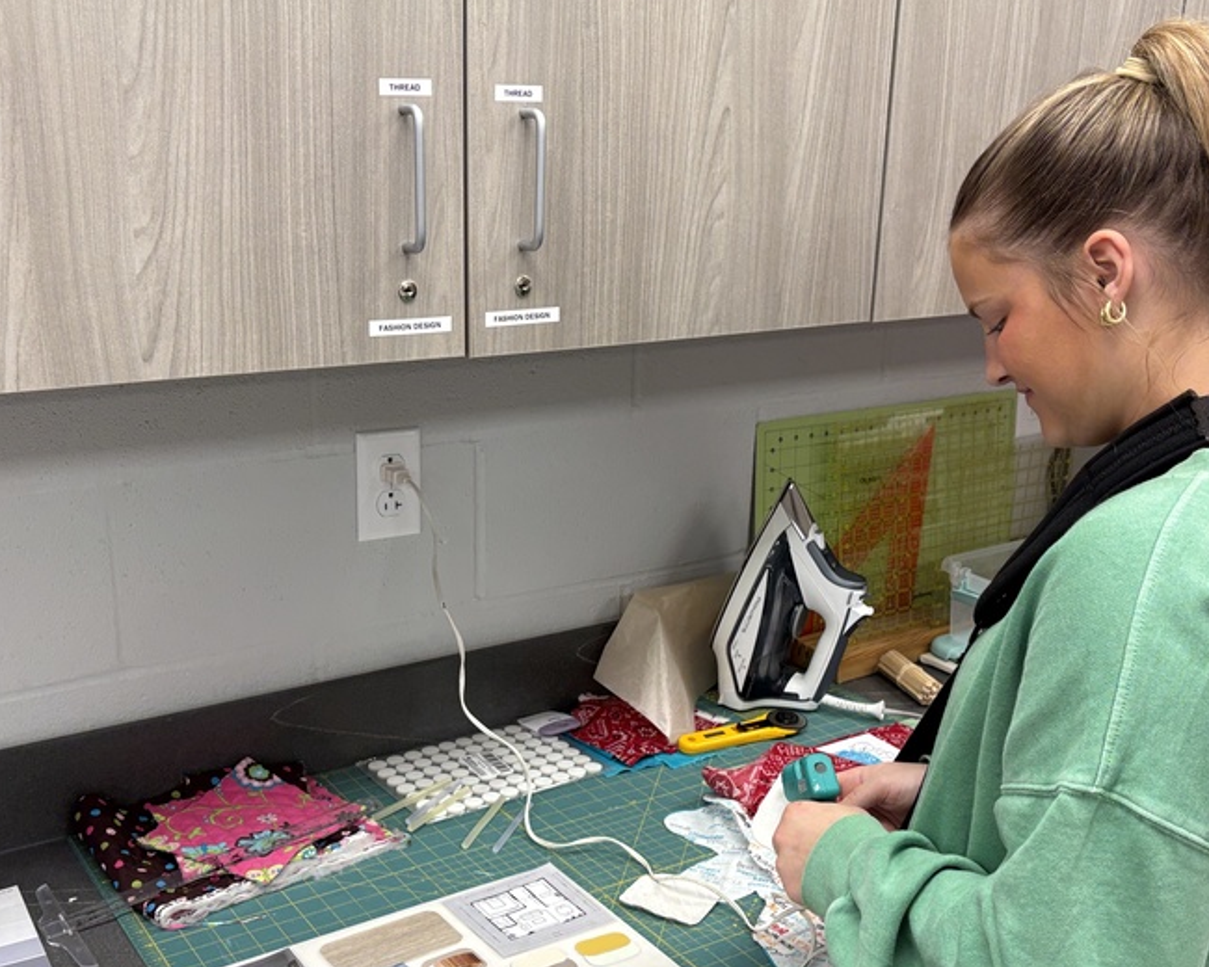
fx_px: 1431
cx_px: 590
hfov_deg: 45.8
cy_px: 586
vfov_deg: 37.2
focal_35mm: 40
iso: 100
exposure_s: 1/120
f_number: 1.6
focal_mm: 5.96
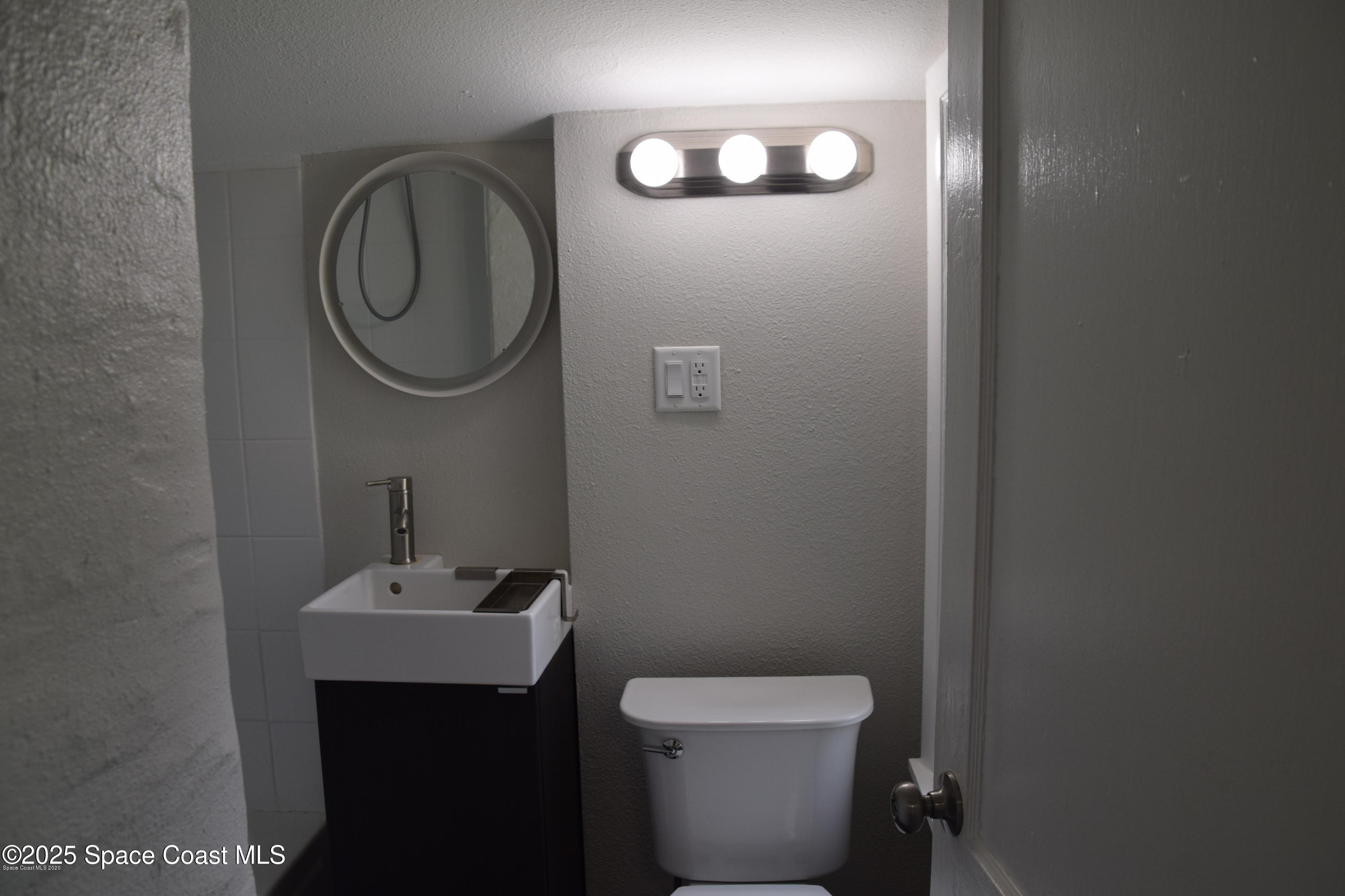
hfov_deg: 61.9
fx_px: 1121
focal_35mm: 30
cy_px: 448
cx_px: 672
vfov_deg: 43.6
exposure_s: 1/160
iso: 400
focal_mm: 20
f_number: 6.3
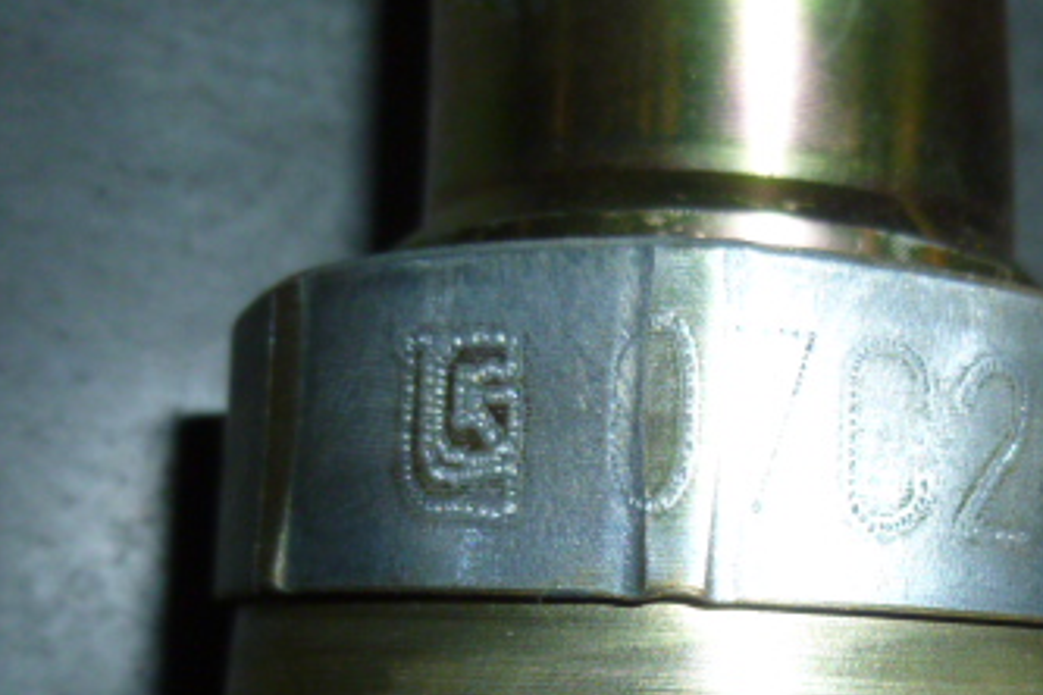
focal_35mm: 50
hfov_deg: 38.5
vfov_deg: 26.1
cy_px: 620
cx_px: 796
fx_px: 1448
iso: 160
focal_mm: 4.5
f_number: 3.1
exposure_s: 1/60
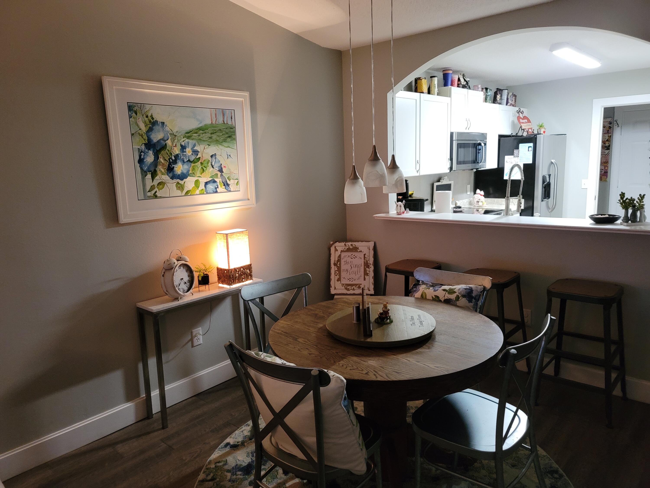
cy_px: 244
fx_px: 469
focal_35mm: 25
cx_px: 325
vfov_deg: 54.9
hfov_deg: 69.4
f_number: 1.8
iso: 640
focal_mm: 7
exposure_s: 1/40
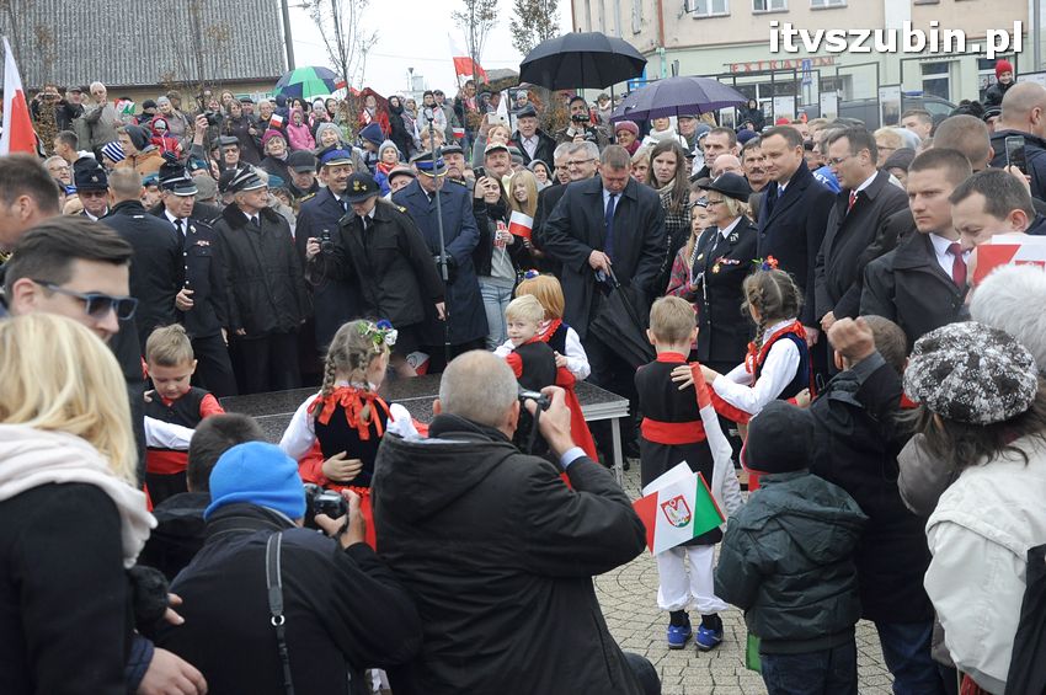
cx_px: 523
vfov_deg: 25.7
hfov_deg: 37.9
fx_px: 1524
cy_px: 348
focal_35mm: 52
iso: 800
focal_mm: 35
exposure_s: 1/200
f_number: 7.1
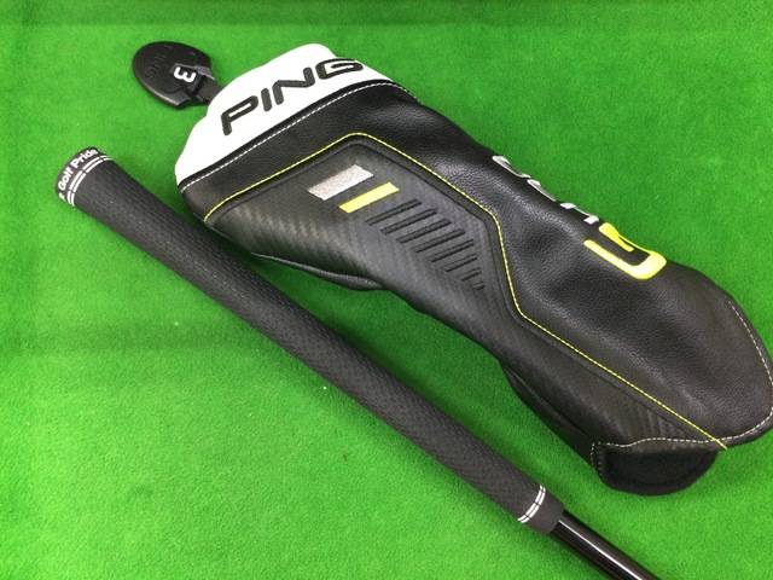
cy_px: 290
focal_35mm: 31
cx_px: 386
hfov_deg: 58.4
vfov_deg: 45.4
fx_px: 692
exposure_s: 1/24
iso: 200
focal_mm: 3.3
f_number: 2.4
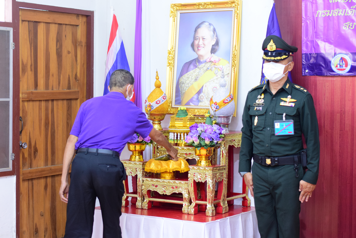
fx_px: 742
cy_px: 119
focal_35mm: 75
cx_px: 178
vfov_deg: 18.2
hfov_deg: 27.0
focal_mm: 50
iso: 1600
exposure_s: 1/80
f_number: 2.8
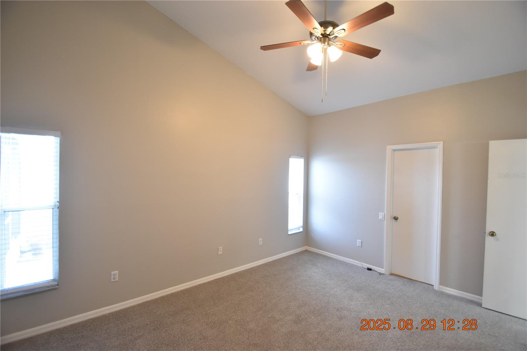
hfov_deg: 100.4
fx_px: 220
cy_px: 176
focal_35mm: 15
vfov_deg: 77.3
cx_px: 264
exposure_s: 1/45
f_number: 3.5
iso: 800
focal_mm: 10
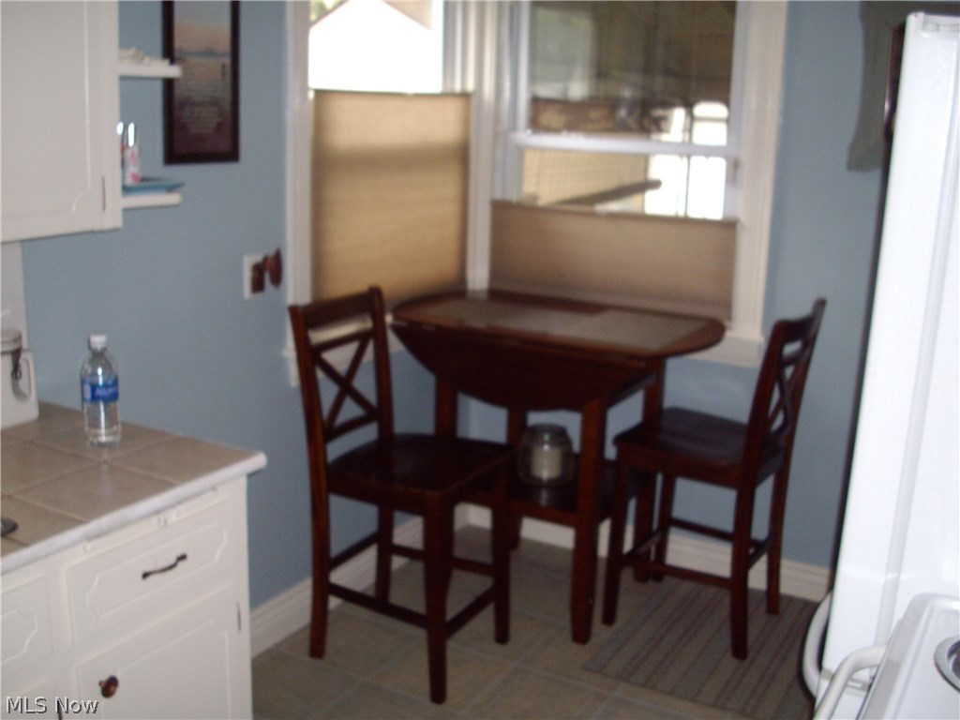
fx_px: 1026
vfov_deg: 38.7
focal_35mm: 37
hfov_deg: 50.1
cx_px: 480
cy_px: 360
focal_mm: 6.2
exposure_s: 1/50
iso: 160
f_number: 2.8
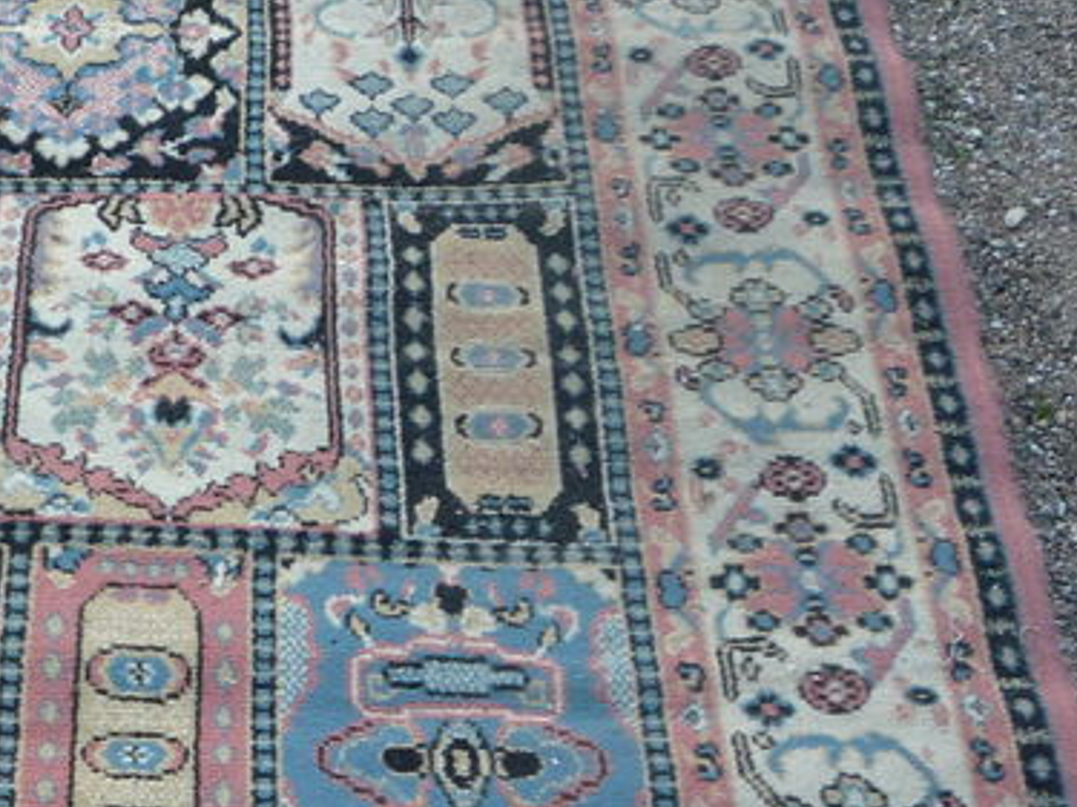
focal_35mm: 80
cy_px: 632
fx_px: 2488
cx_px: 141
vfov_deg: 18.3
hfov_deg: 23.9
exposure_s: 1/80
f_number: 3.3
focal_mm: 5.2
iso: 100
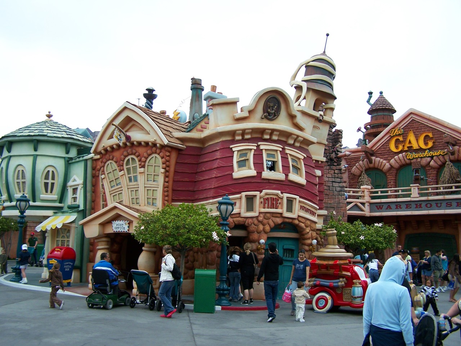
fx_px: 506
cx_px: 230
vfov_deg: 37.7
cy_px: 173
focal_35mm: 38
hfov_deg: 49.0
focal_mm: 6.3
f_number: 2.8
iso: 80
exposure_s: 1/250
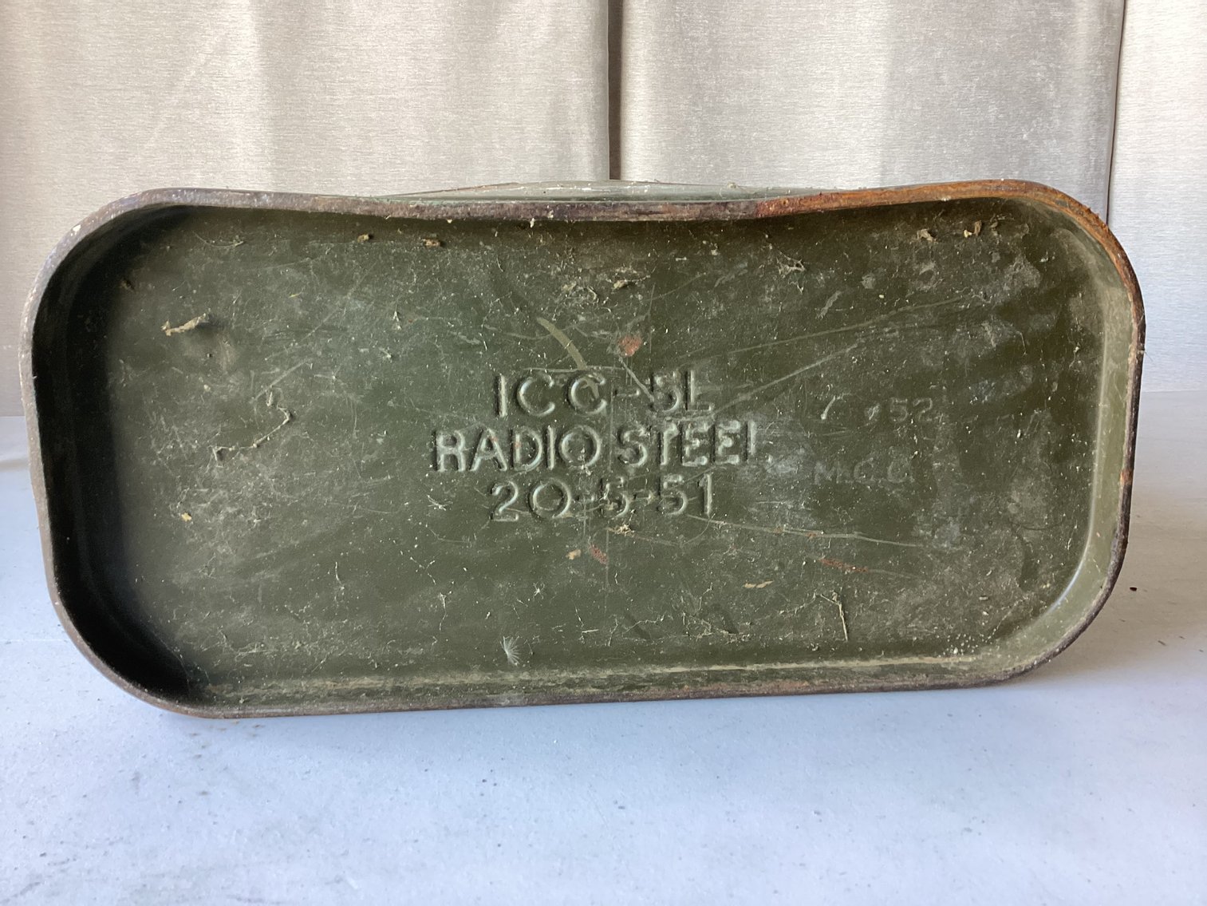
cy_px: 453
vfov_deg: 45.4
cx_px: 604
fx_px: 1081
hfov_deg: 58.3
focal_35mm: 31
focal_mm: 3.3
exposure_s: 1/60
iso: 125
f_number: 2.4
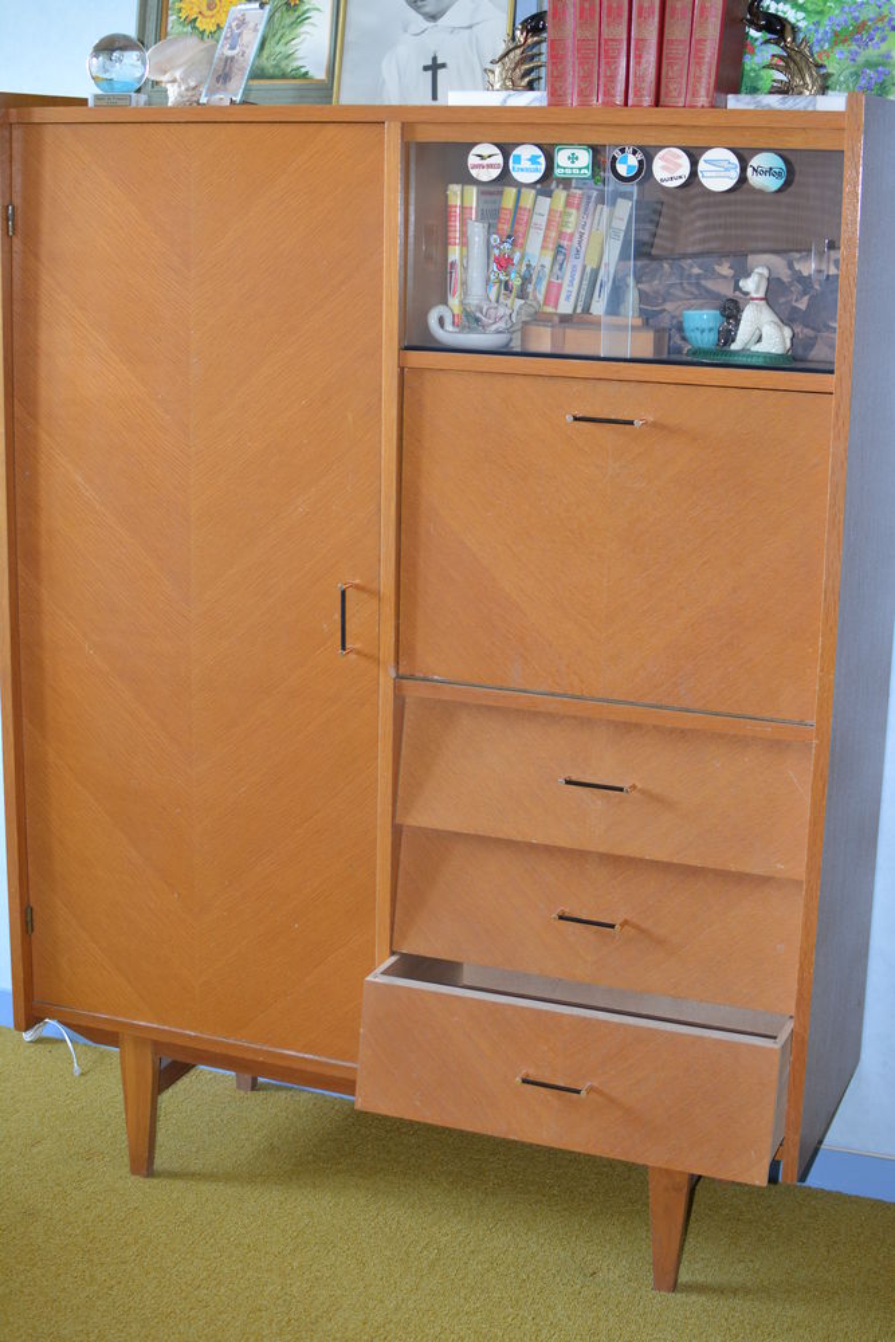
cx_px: 448
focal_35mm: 52
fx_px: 1957
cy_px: 671
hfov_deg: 25.8
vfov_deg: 37.8
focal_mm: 35
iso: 720
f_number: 2.8
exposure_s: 1/60
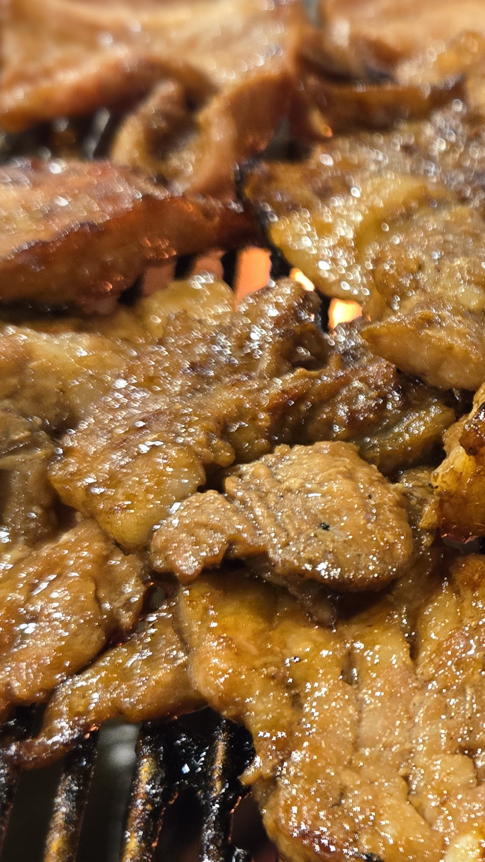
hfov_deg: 20.4
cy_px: 476
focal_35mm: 55
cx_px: 591
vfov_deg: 37.8
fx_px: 1257
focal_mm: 5.4
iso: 320
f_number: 1.8
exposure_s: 1/40
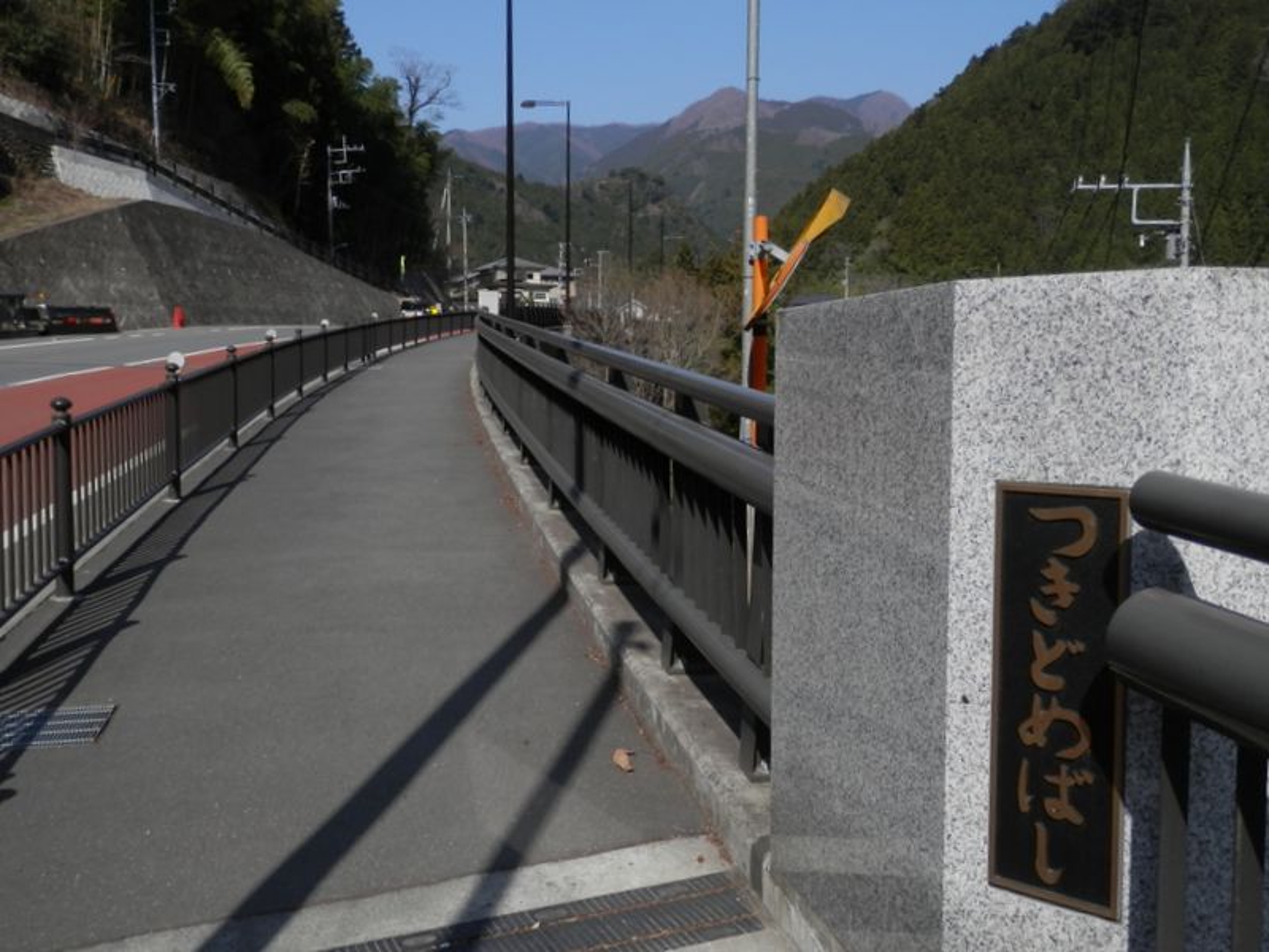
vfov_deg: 42.9
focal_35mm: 33
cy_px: 476
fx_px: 1210
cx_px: 634
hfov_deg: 55.4
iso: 80
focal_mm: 6
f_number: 9.7
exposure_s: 1/160
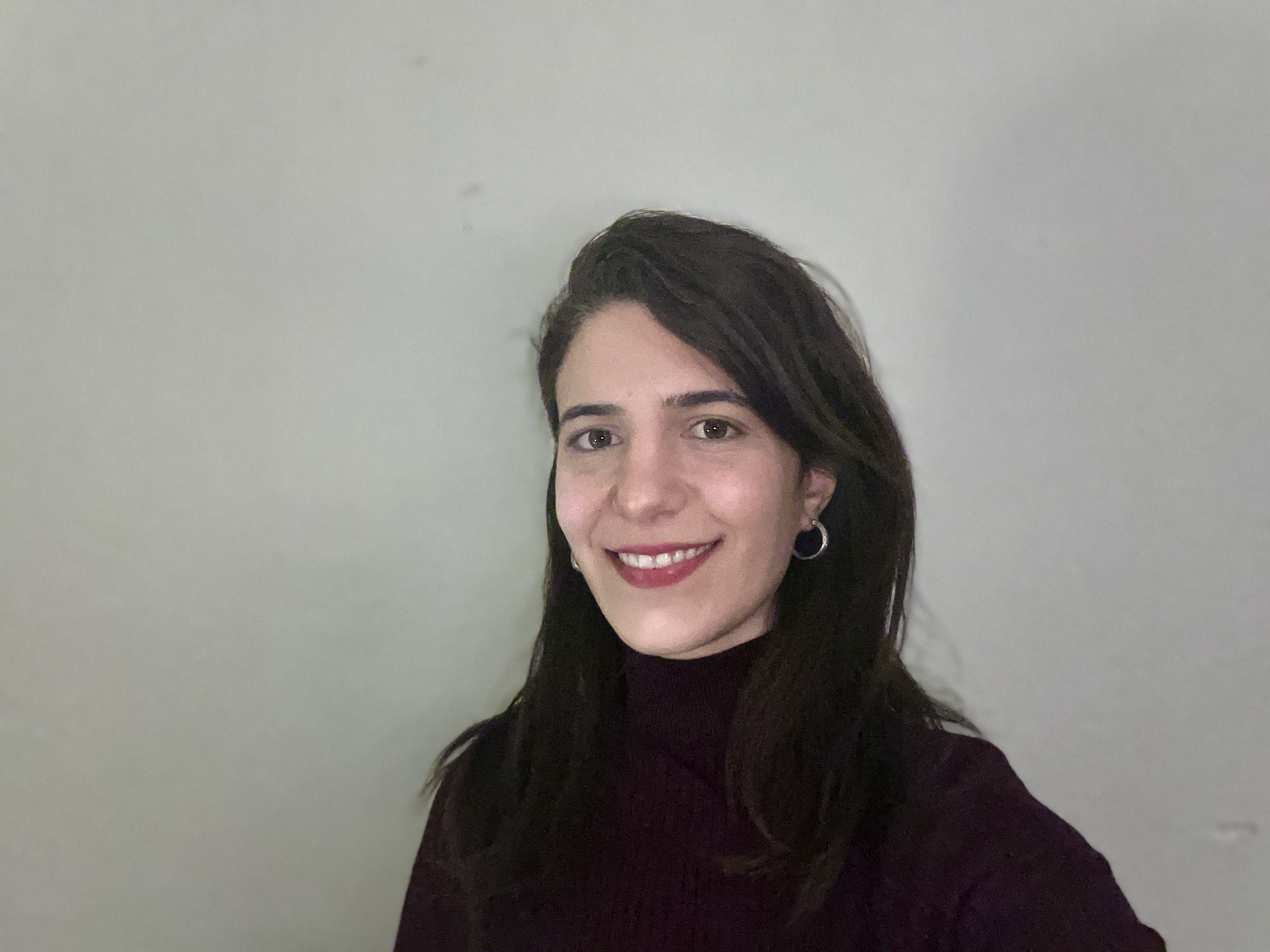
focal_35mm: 30
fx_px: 1101
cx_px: 635
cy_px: 476
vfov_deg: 46.8
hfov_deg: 60.0
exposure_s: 1/30
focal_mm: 2.71
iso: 500
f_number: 2.2
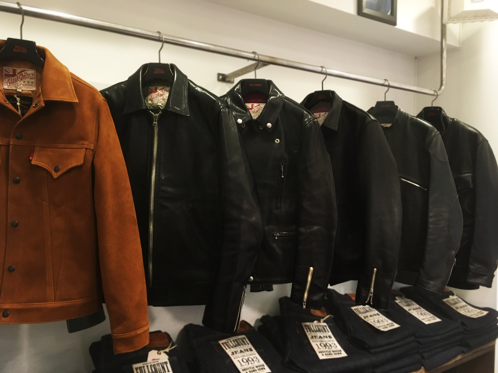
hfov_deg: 61.7
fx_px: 417
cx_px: 249
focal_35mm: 29
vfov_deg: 48.2
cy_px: 186
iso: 160
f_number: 2.2
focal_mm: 4.15
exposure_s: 1/30
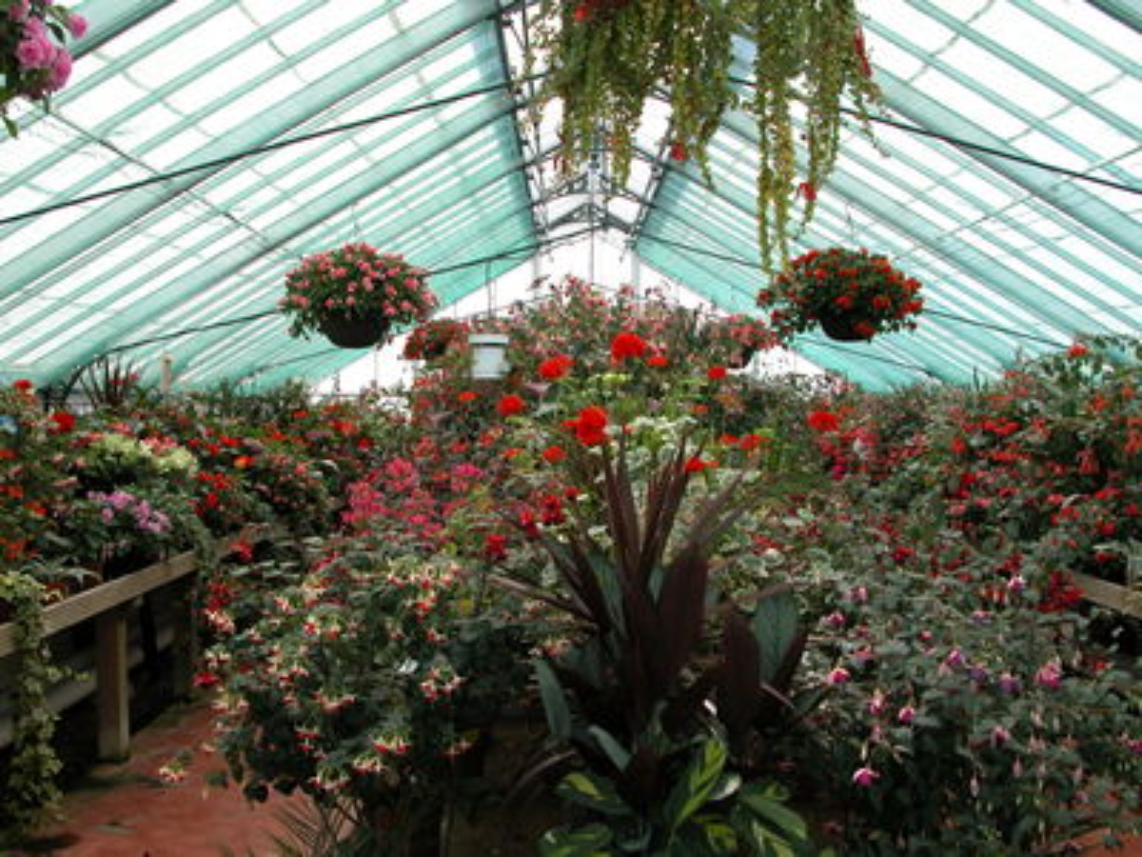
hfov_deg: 52.6
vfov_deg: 40.7
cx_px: 571
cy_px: 428
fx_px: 1155
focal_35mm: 35
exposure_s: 1/162
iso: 100
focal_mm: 8.9
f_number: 5
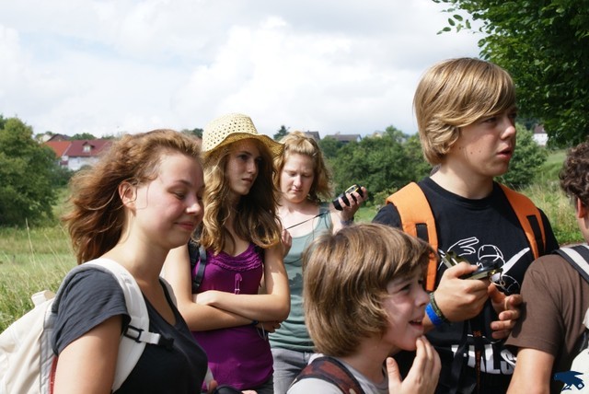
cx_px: 294
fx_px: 1228
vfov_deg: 18.2
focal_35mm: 75
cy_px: 197
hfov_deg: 27.0
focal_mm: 50
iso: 100
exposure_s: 1/250
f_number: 9
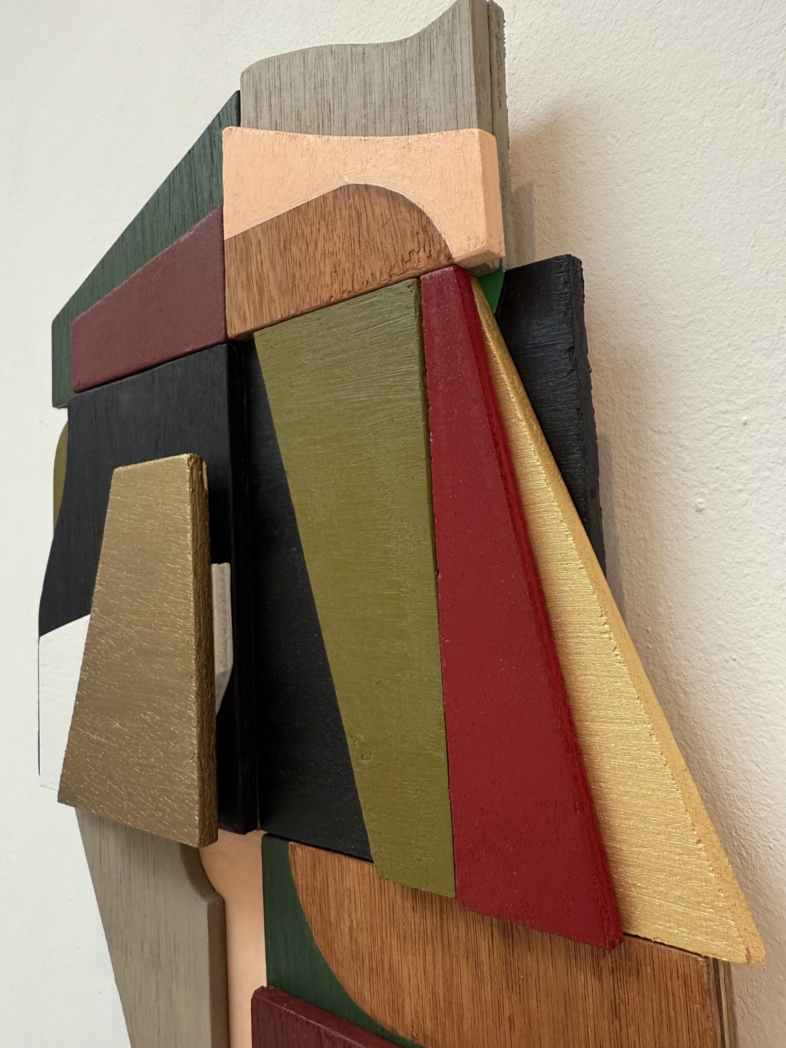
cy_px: 524
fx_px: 787
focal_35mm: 26
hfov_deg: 53.1
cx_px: 393
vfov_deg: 67.3
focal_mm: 2.22
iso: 160
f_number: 2.2
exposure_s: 1/99
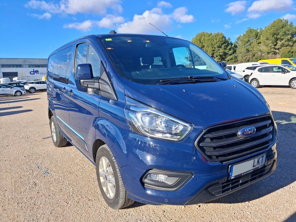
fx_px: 231
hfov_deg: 65.3
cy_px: 111
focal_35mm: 27
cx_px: 148
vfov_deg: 51.4
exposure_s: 1/608
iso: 20
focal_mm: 4
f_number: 1.8
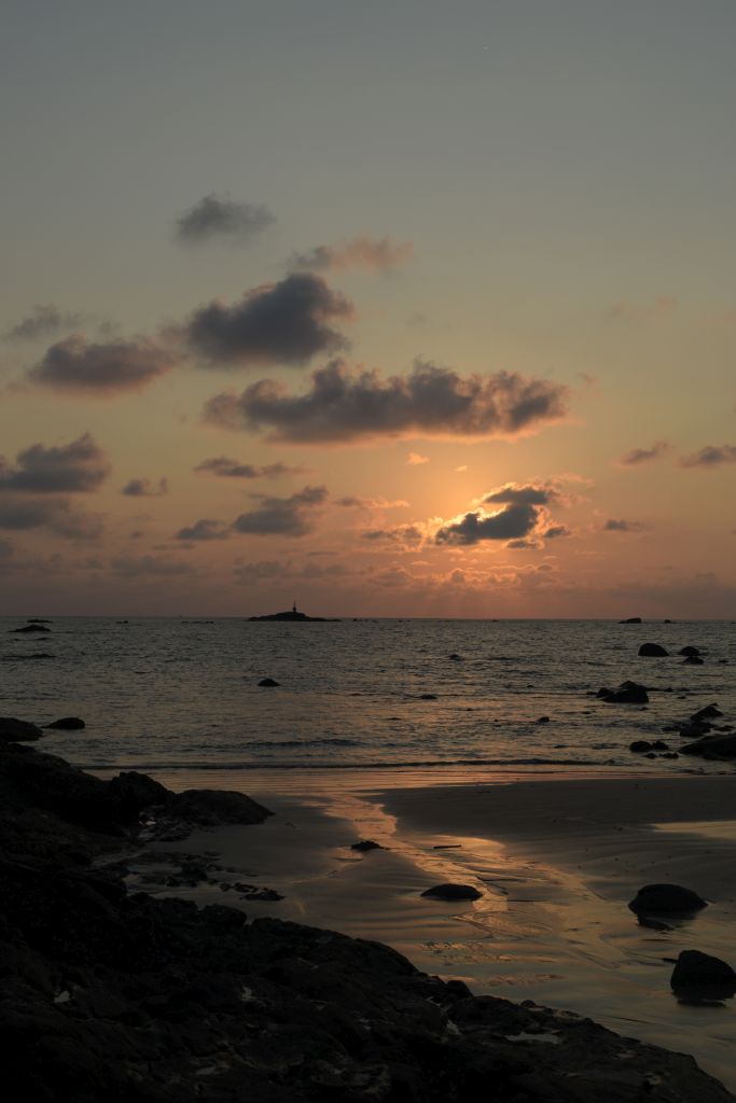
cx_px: 368
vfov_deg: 42.3
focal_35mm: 46
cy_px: 552
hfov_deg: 29.0
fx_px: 1425
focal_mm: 31
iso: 100
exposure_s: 1/400
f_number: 10
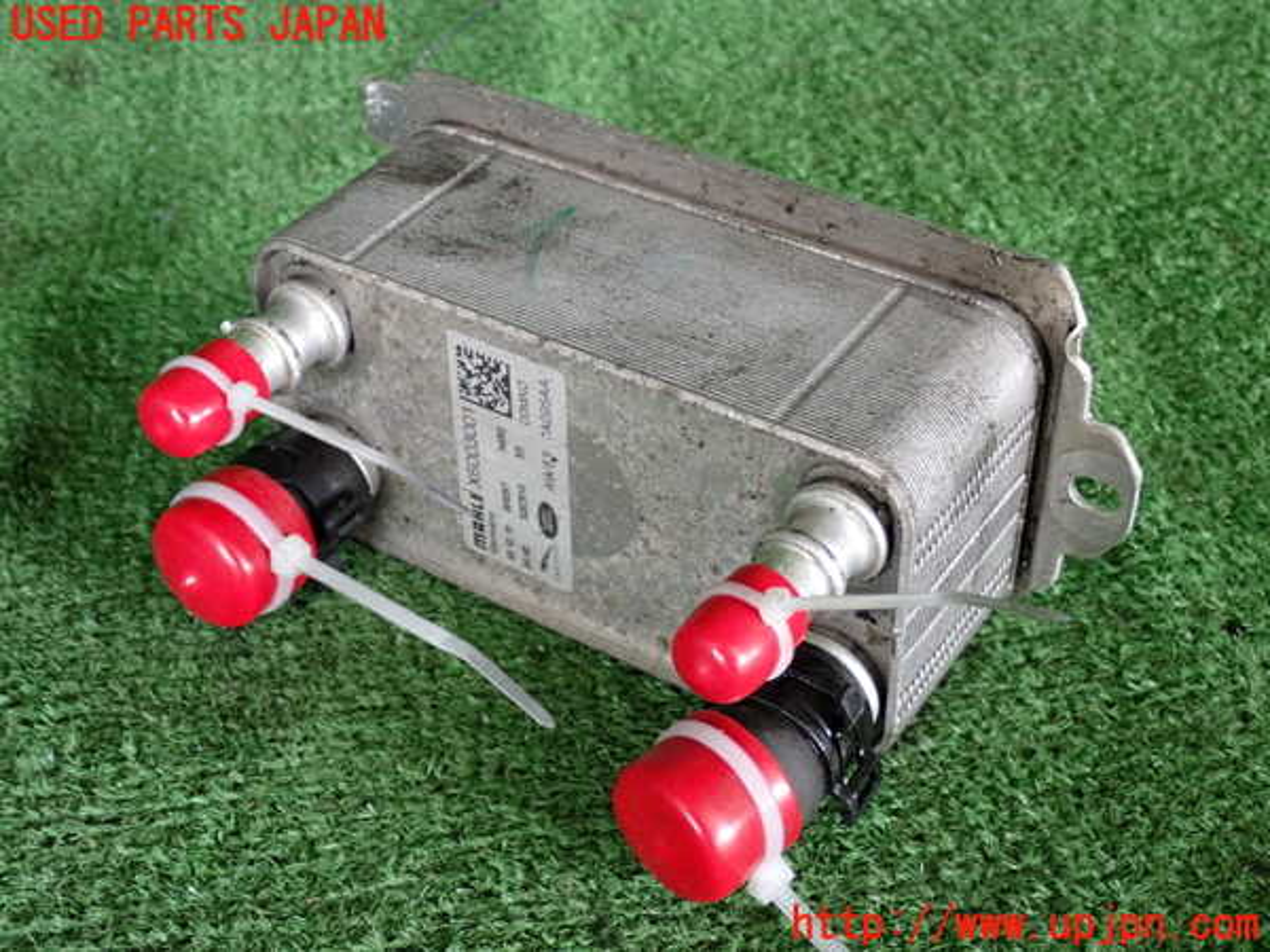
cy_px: 476
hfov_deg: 38.2
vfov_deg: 29.1
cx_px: 635
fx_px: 1834
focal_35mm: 50
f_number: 3.2
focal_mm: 9.01
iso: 500
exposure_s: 1/125
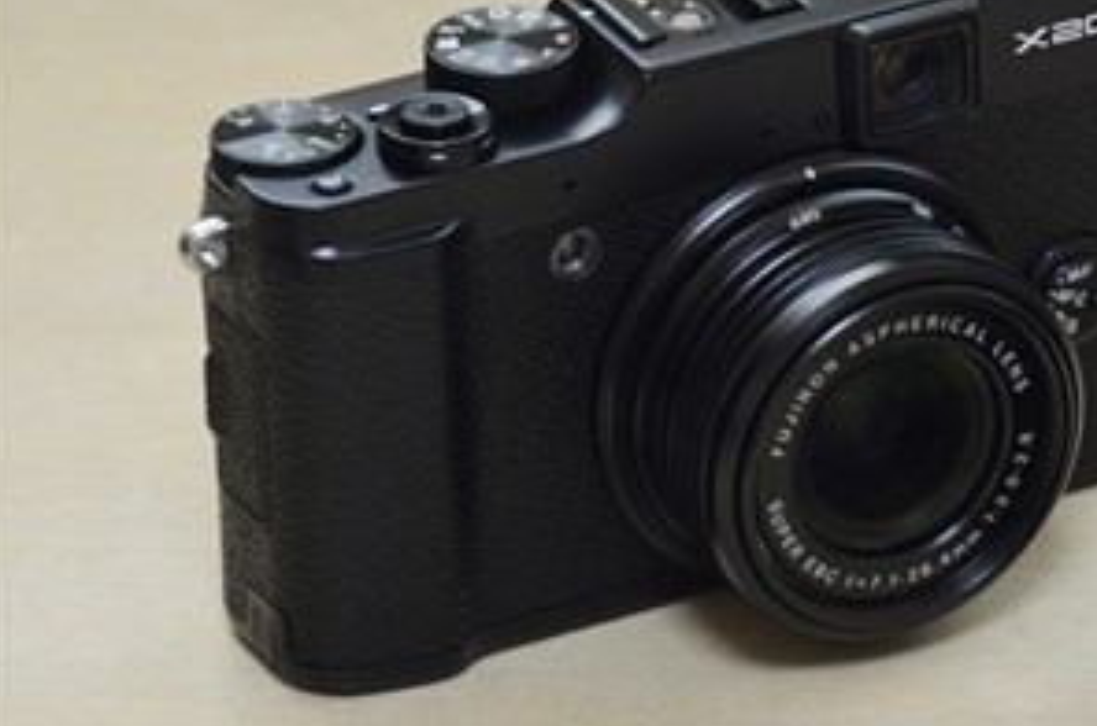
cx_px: 912
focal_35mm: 431
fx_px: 13105
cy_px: 361
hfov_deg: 4.8
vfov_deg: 3.2
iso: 800
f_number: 8
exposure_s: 1/15
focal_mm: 170
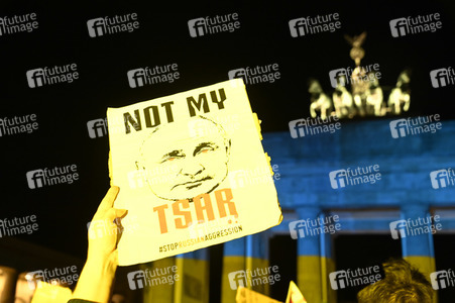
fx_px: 707
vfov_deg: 24.2
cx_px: 228
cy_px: 152
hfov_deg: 35.7
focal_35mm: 56
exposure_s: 1/80
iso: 8000
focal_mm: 56
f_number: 5.6
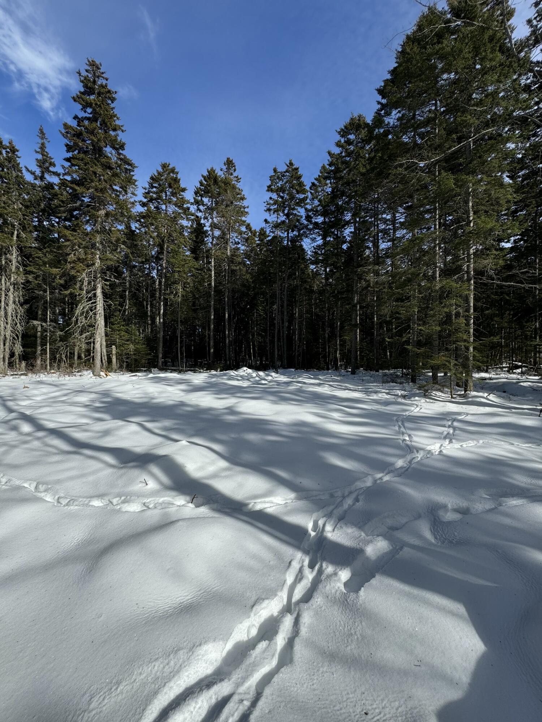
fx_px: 292
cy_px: 361
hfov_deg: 85.7
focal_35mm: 14
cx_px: 271
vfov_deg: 102.1
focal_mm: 2.22
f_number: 2.2
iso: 50
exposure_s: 1/2584
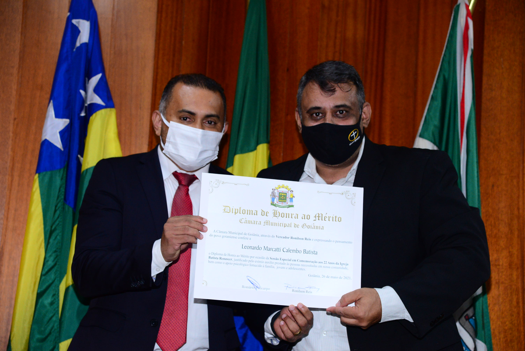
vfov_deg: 17.5
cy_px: 176
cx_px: 262
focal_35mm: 78
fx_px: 1138
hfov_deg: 26.0
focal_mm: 78
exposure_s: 1/125
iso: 2500
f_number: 4.5
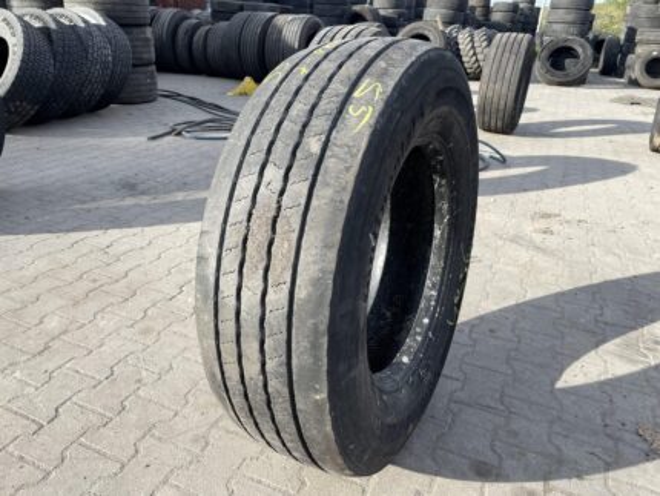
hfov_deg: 67.3
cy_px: 248
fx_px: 496
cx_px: 330
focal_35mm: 26
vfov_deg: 53.1
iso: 32
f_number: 1.6
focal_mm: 4.2
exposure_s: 1/1006
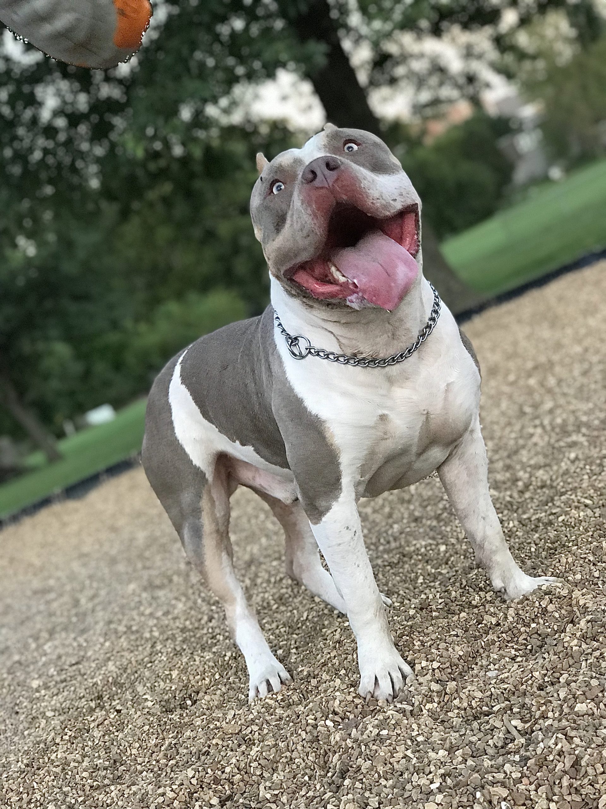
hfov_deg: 25.7
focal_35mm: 57
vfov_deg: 33.8
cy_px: 404
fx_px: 1330
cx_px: 303
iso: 125
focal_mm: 6.6
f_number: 2.8
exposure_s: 1/60
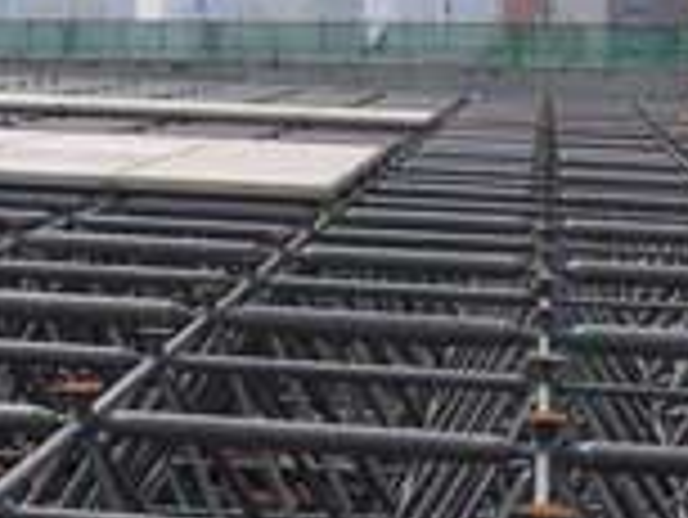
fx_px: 2466
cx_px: -144
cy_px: 282
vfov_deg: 12.0
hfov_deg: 15.3
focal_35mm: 124
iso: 50
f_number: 5.6
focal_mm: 6.3
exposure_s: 1/422
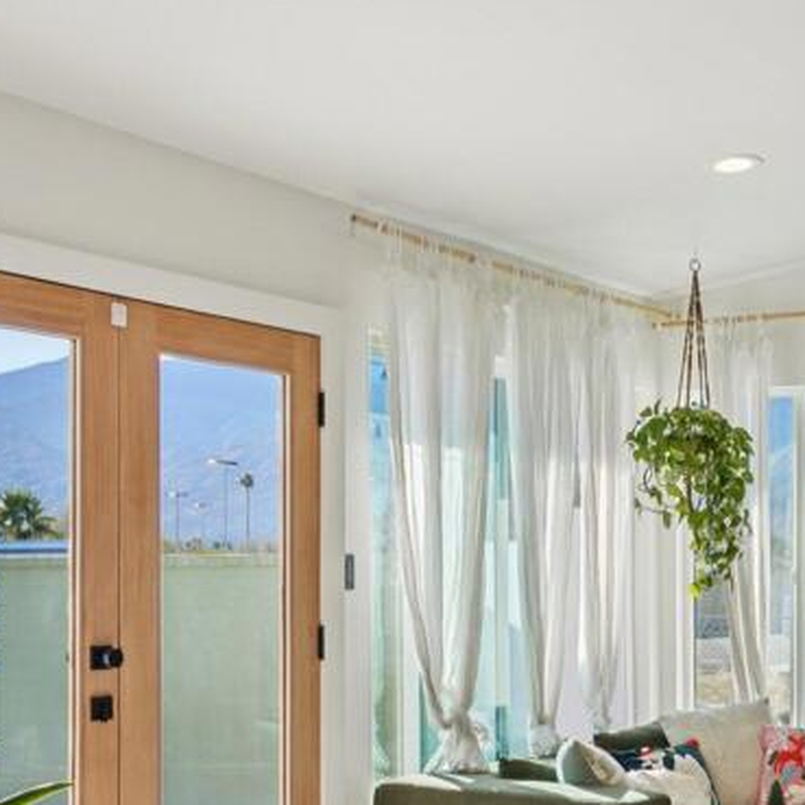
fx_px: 1552
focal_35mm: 59
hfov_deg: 27.6
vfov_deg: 28.7
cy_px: 596
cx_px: 774
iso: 100
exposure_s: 1/50
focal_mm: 25
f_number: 8
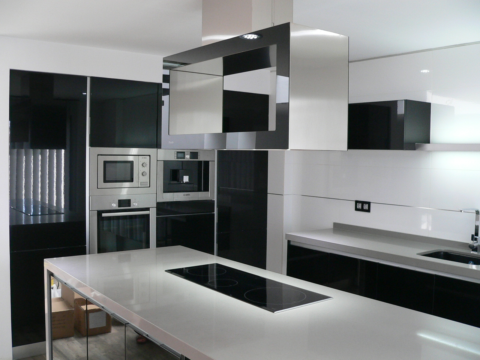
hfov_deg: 51.4
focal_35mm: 36
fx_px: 499
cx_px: 240
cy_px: 180
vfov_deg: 39.7
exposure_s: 1/25
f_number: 2.8
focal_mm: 6
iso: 200
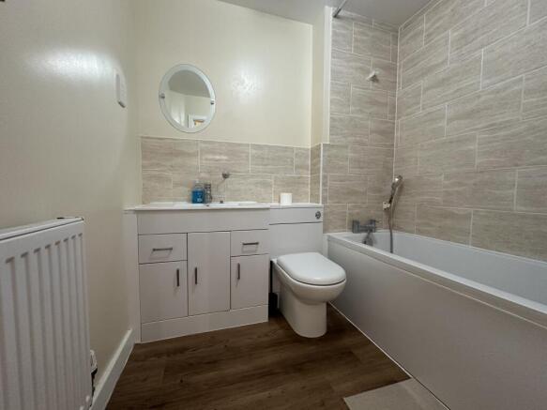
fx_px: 221
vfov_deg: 85.7
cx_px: 274
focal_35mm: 14
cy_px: 205
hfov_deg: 102.1
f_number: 2.2
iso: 320
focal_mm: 2.22
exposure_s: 1/62
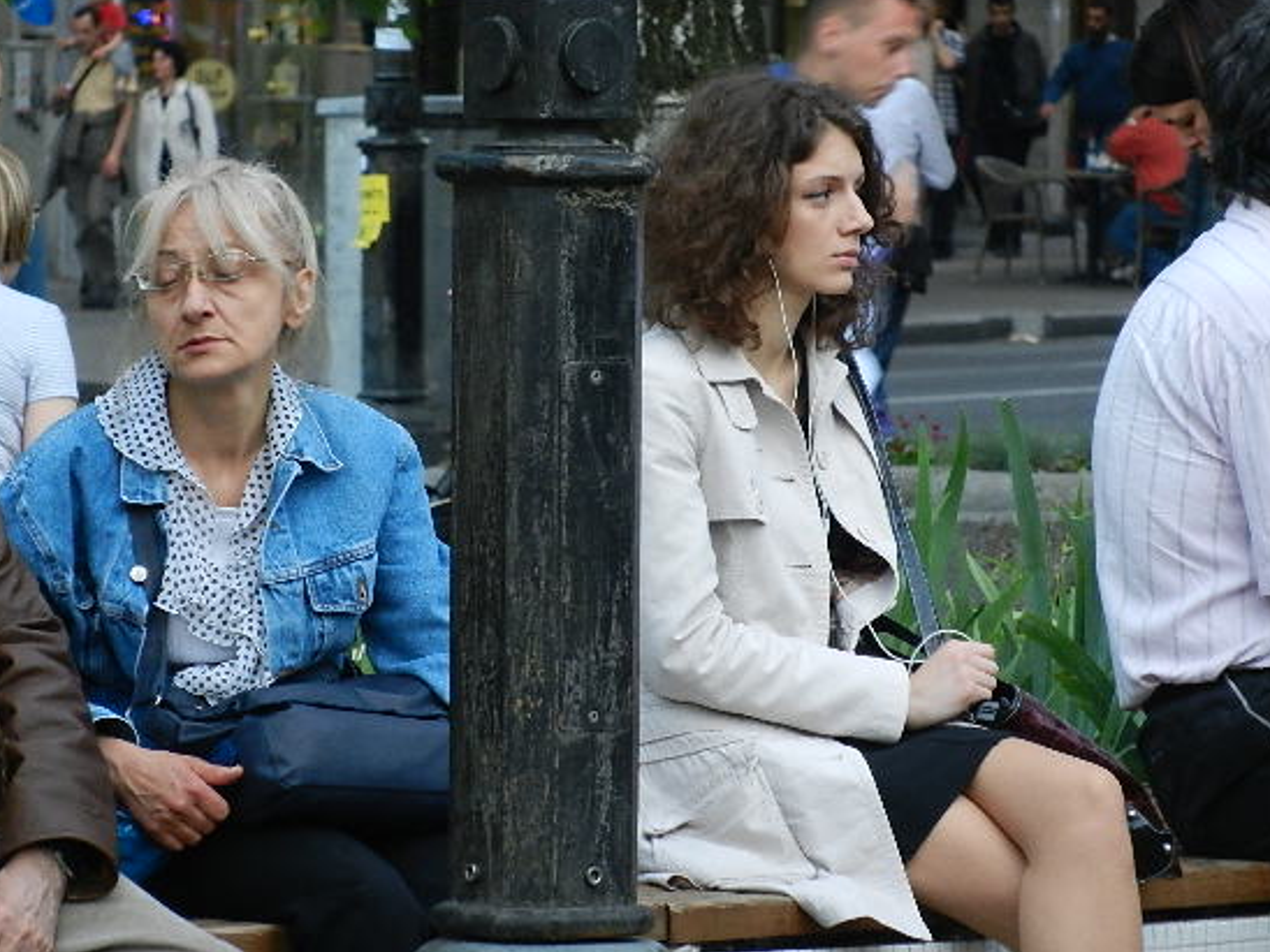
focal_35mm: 395
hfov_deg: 5.0
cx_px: 614
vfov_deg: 3.8
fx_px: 14492
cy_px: 415
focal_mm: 60.8
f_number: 5.3
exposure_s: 1/50
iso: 400
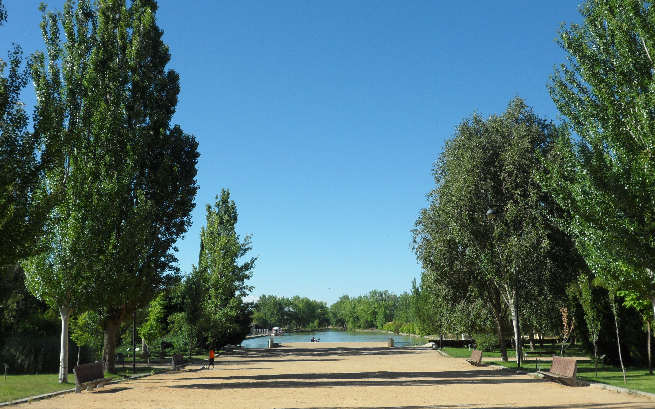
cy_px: 197
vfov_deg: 32.0
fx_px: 714
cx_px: 325
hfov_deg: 49.3
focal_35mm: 40
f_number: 4
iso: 80
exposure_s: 1/500
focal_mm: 6.6
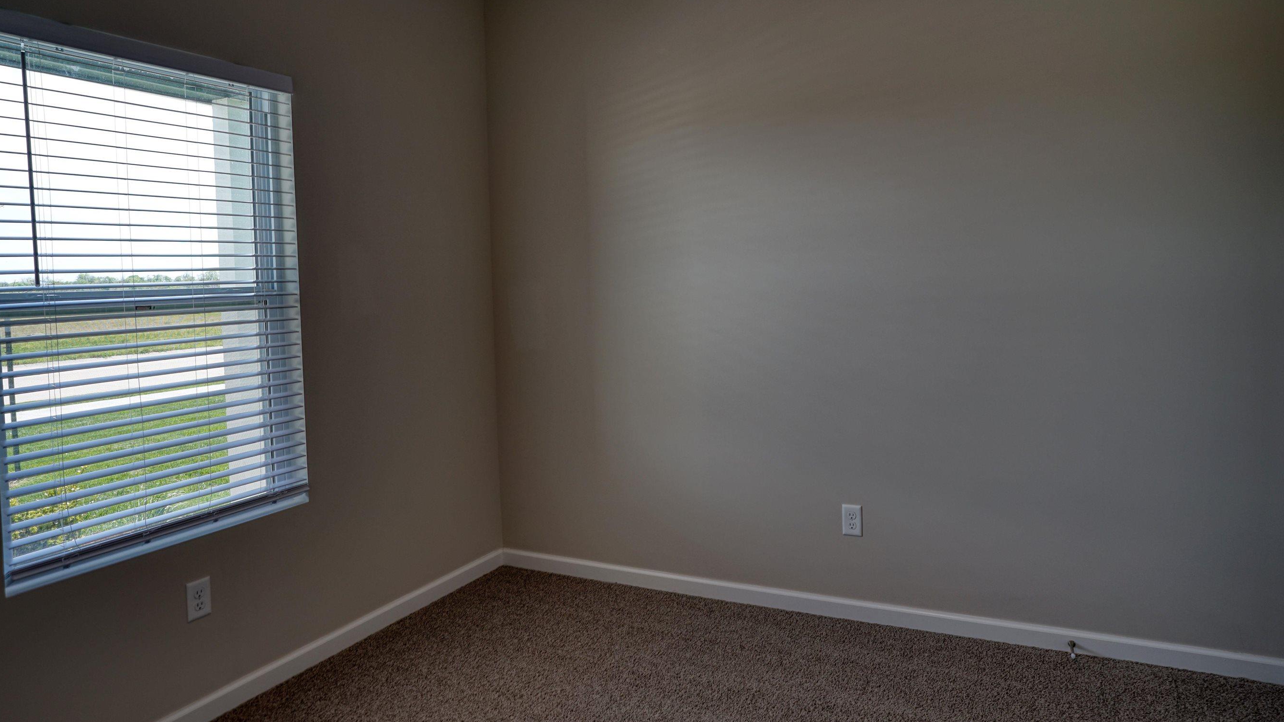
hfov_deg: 76.1
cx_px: 702
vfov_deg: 47.5
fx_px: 817
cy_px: 303
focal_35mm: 24
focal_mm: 20
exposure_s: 1/60
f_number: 2.8
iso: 100
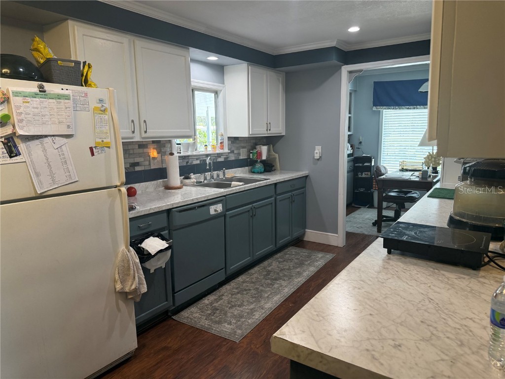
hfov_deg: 71.6
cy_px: 190
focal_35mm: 24
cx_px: 252
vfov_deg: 56.8
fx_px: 350
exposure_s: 1/140
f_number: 1.78
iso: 200
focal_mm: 6.76
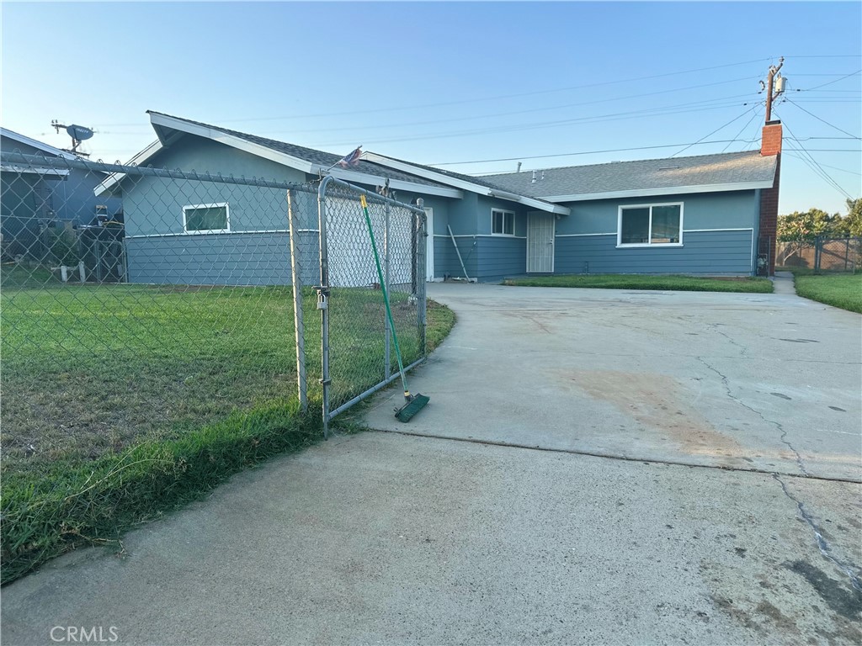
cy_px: 323
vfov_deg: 56.8
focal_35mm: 24
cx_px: 431
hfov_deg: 71.6
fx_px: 598
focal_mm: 6.86
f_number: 1.78
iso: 80
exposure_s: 1/1095
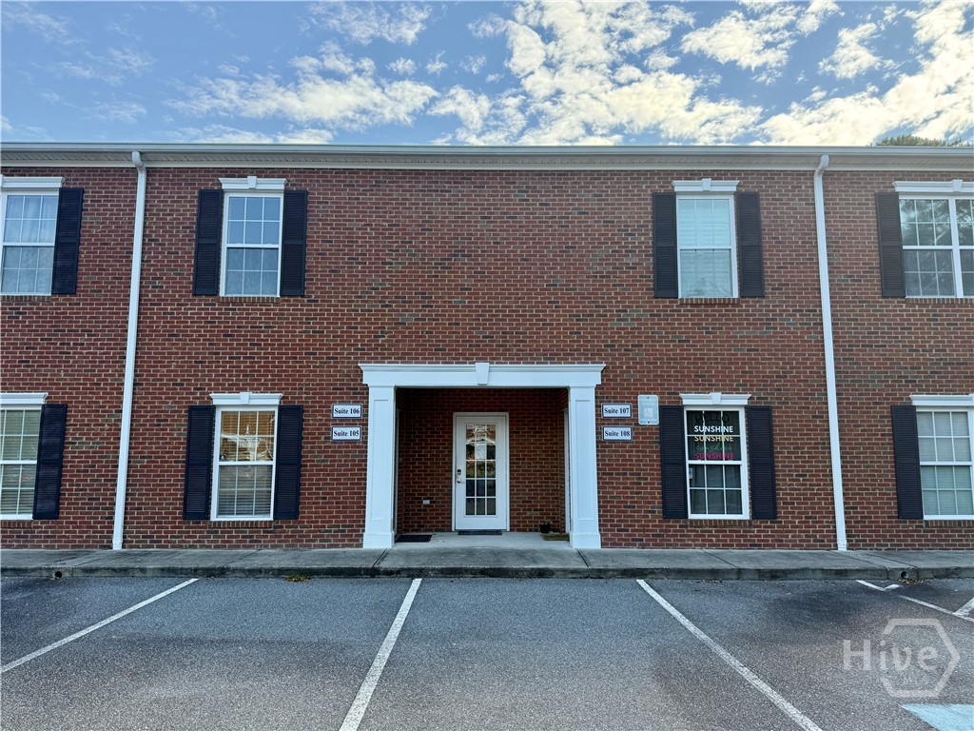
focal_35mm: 24
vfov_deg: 56.8
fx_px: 675
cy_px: 366
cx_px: 487
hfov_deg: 71.6
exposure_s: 1/920
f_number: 1.78
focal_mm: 6.76
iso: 100
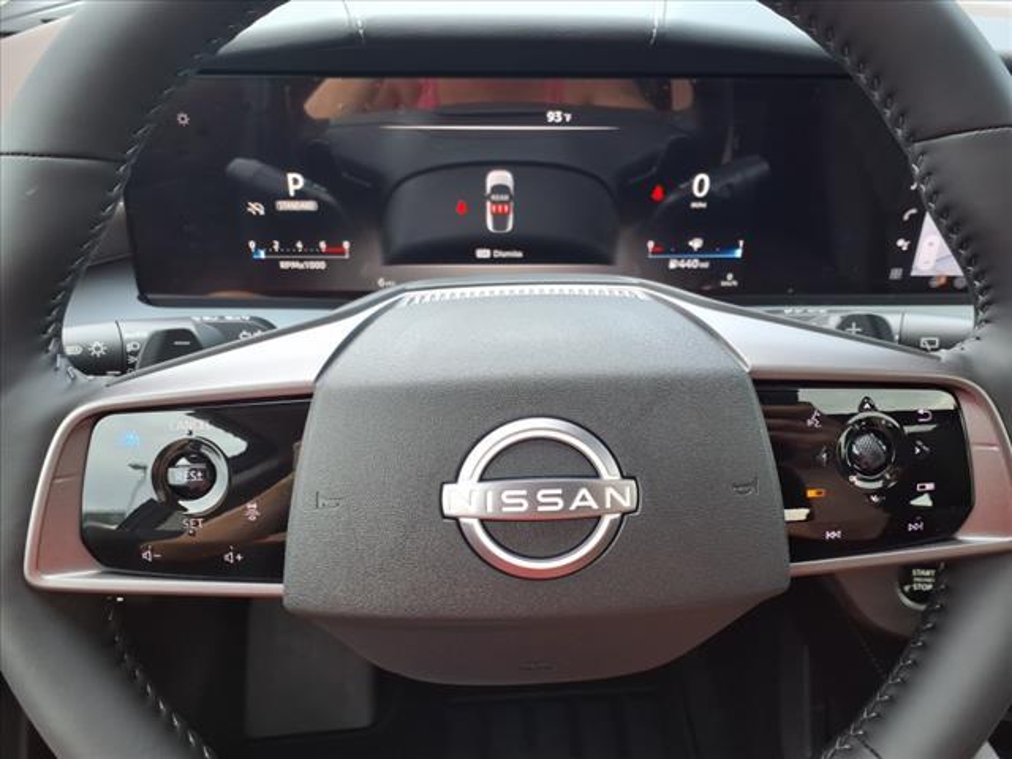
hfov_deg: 65.3
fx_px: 789
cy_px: 380
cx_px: 506
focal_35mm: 27
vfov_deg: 51.4
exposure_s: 1/120
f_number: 1.9
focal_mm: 3.58
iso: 50
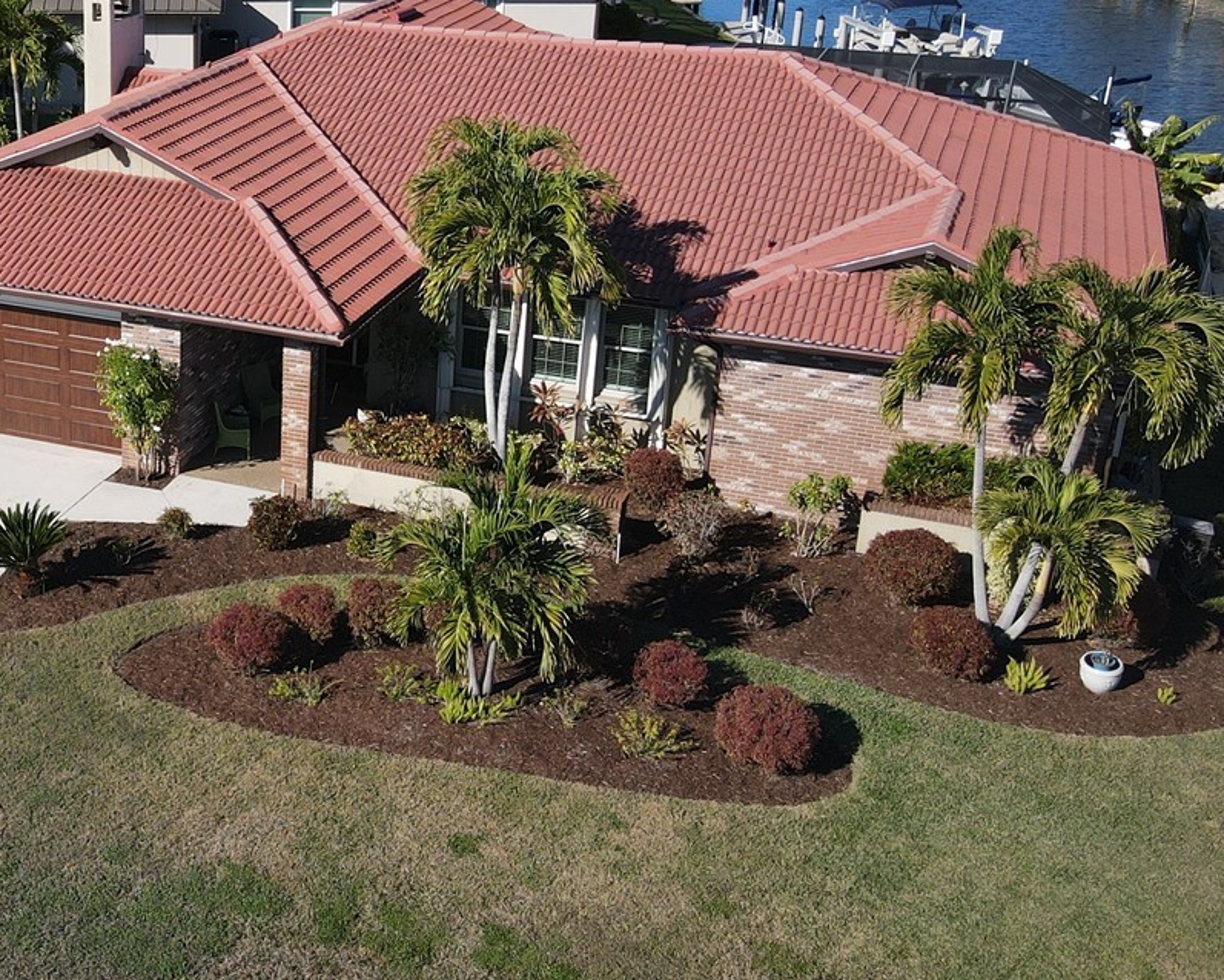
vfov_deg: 32.0
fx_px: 1703
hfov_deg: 37.1
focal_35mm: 47
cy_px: 410
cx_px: 132
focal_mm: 4.5
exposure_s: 1/725
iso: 100
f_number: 2.8
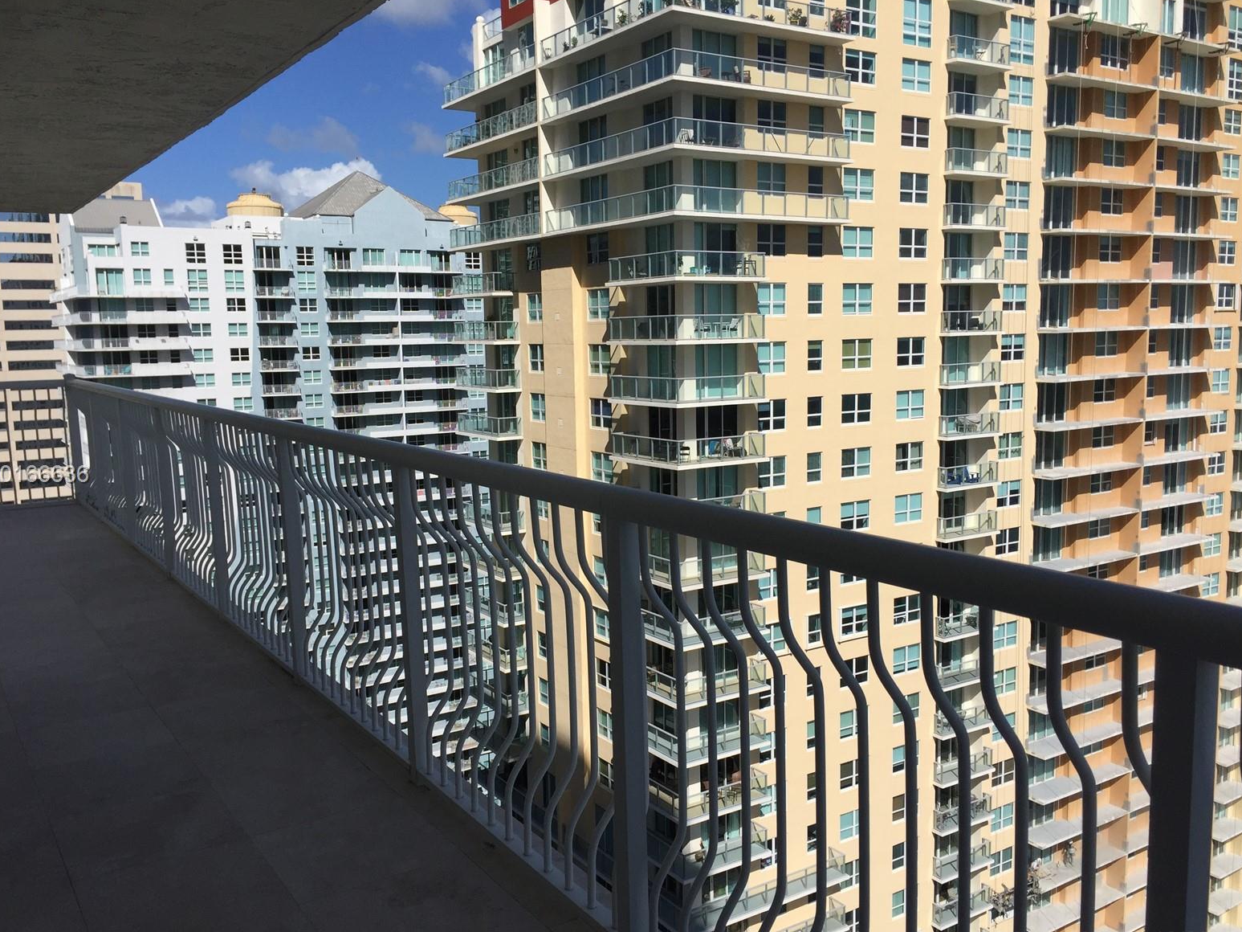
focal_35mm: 30
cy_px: 476
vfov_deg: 46.8
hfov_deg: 60.0
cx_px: 609
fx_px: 1076
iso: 32
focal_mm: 4.15
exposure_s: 1/4405
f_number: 2.2
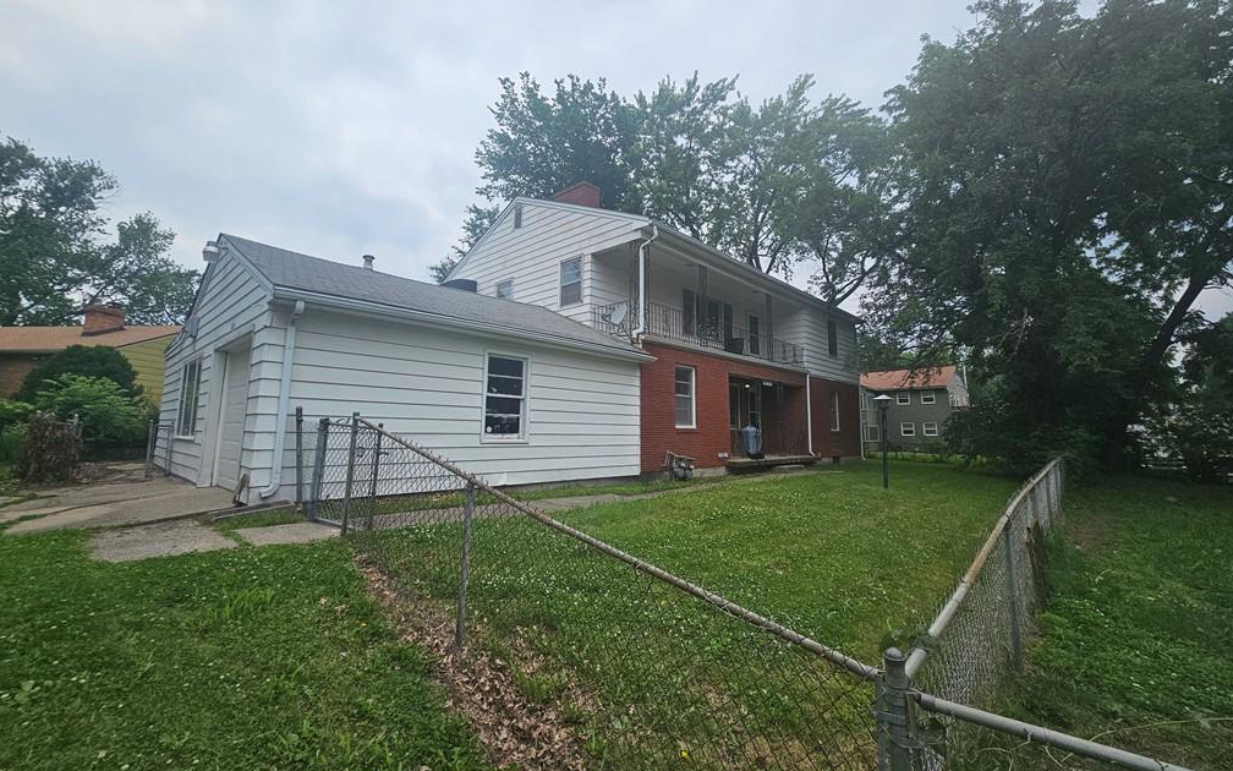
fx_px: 470
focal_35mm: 14
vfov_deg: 78.5
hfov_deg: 105.3
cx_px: 614
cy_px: 352
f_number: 2.2
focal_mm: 2.2
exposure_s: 1/3282
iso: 50
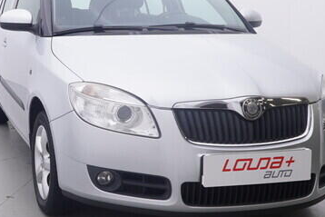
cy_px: 68
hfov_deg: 29.9
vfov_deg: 21.0
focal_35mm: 64
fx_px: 582
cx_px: 33
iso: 200
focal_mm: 15
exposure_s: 1/80
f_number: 5
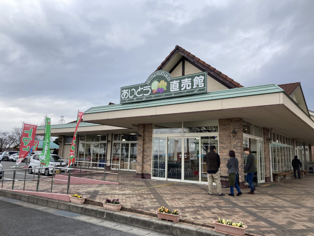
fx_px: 254
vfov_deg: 49.7
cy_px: 118
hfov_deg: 63.4
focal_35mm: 28
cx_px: 157
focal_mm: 3.99
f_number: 1.8
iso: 20
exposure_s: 1/392
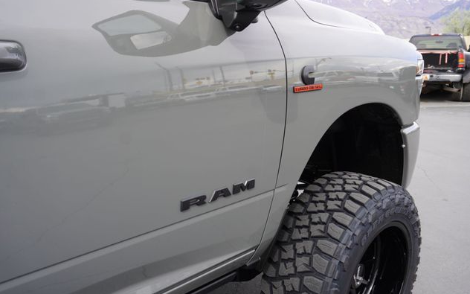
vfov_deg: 40.6
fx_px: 397
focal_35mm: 31
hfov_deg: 61.2
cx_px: 237
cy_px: 146
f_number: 6.3
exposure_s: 1/100
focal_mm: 20
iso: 100
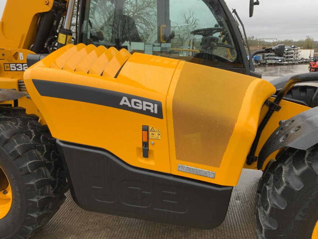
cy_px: 120
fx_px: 266
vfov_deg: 48.2
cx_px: 159
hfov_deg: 61.7
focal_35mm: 29
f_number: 1.8
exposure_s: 1/162
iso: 16
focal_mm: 3
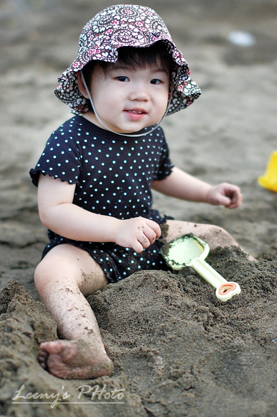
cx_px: 138
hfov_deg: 18.1
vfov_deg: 27.0
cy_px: 208
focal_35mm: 75
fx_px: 867
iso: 200
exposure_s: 1/2000
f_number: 1.6
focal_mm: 50
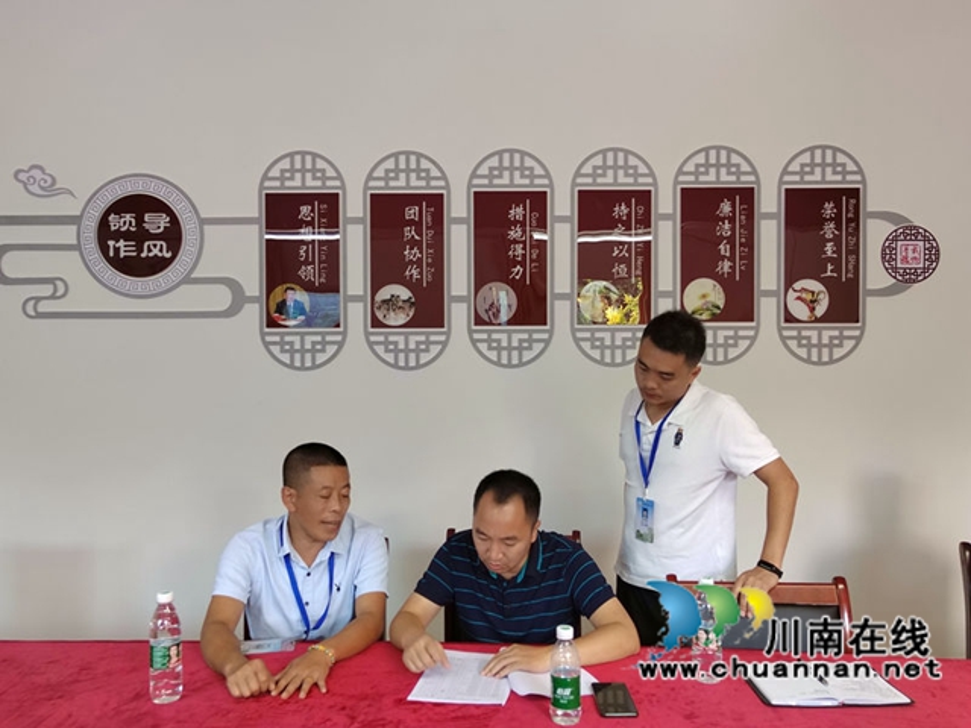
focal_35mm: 29
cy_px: 364
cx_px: 486
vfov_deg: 48.2
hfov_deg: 61.7
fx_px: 813
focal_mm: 5.52
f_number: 1.9
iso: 1397
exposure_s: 1/50
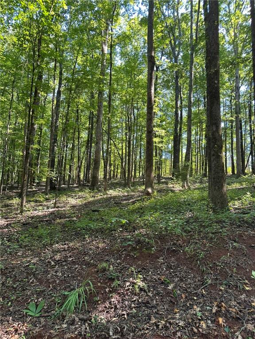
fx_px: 236
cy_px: 170
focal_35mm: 24
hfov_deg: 56.8
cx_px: 128
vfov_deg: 71.6
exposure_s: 1/121
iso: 80
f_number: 1.78
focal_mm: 6.86
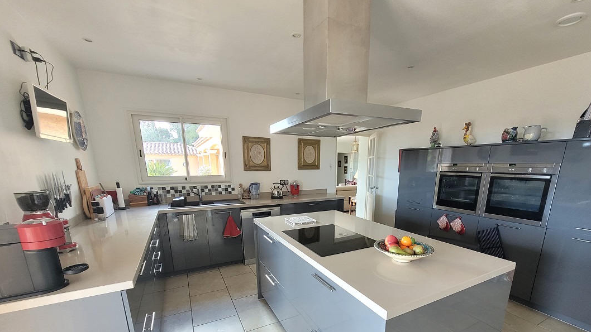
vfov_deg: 68.7
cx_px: 312
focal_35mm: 15
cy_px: 219
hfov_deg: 102.9
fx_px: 235
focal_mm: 1.74
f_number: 2.2
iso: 250
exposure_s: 1/50
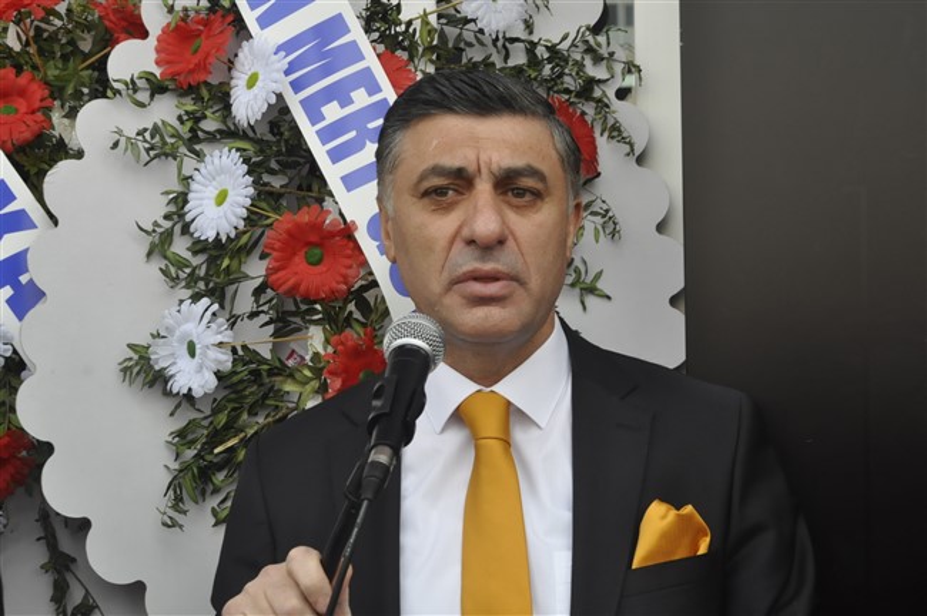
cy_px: 308
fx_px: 2006
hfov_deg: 26.0
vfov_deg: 17.5
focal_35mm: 78
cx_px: 464
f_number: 10
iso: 1000
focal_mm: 52
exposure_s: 1/400
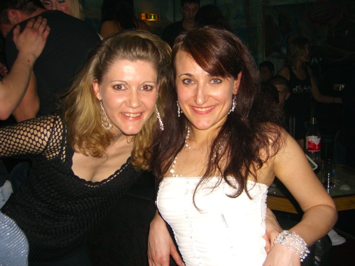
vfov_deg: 37.7
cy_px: 133
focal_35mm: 38
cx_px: 178
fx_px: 390
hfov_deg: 49.0
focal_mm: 7.9
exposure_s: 1/60
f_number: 2.8
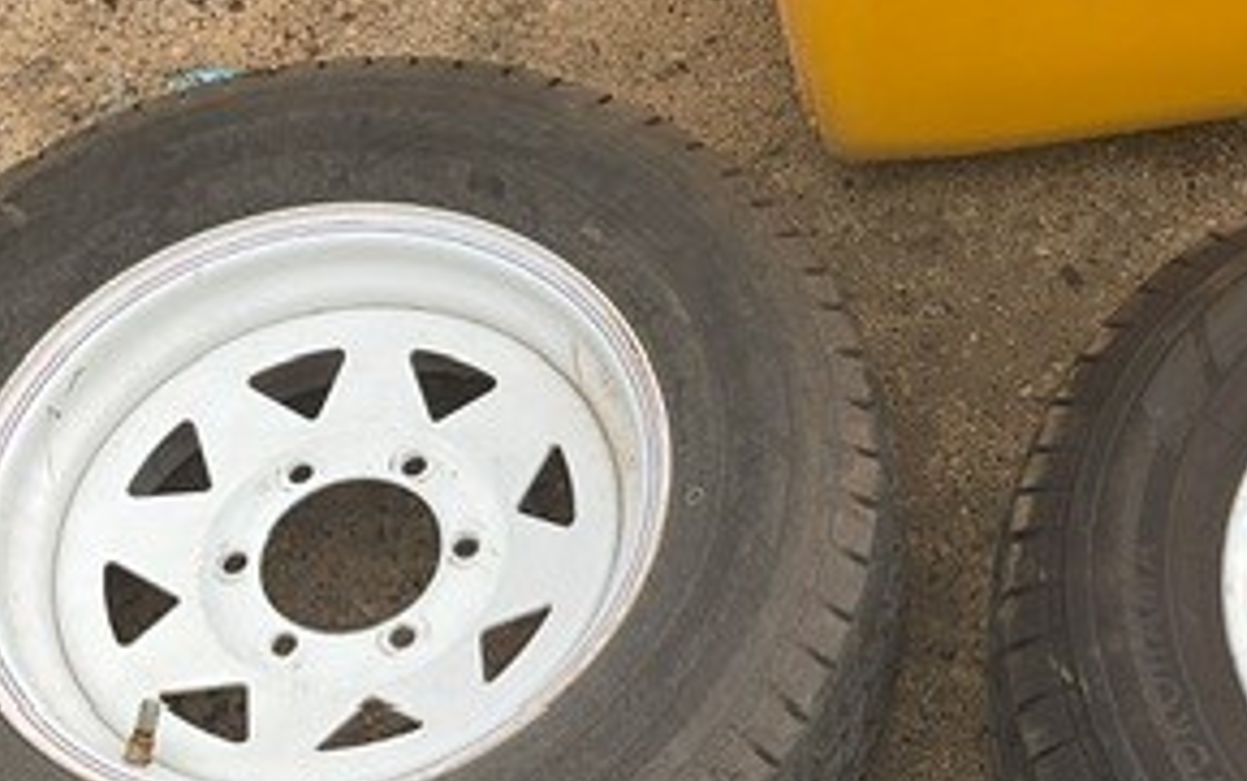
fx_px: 2312
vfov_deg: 19.1
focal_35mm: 68
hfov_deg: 29.7
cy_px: 535
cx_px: 949
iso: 16
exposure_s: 1/309
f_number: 1.8
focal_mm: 3
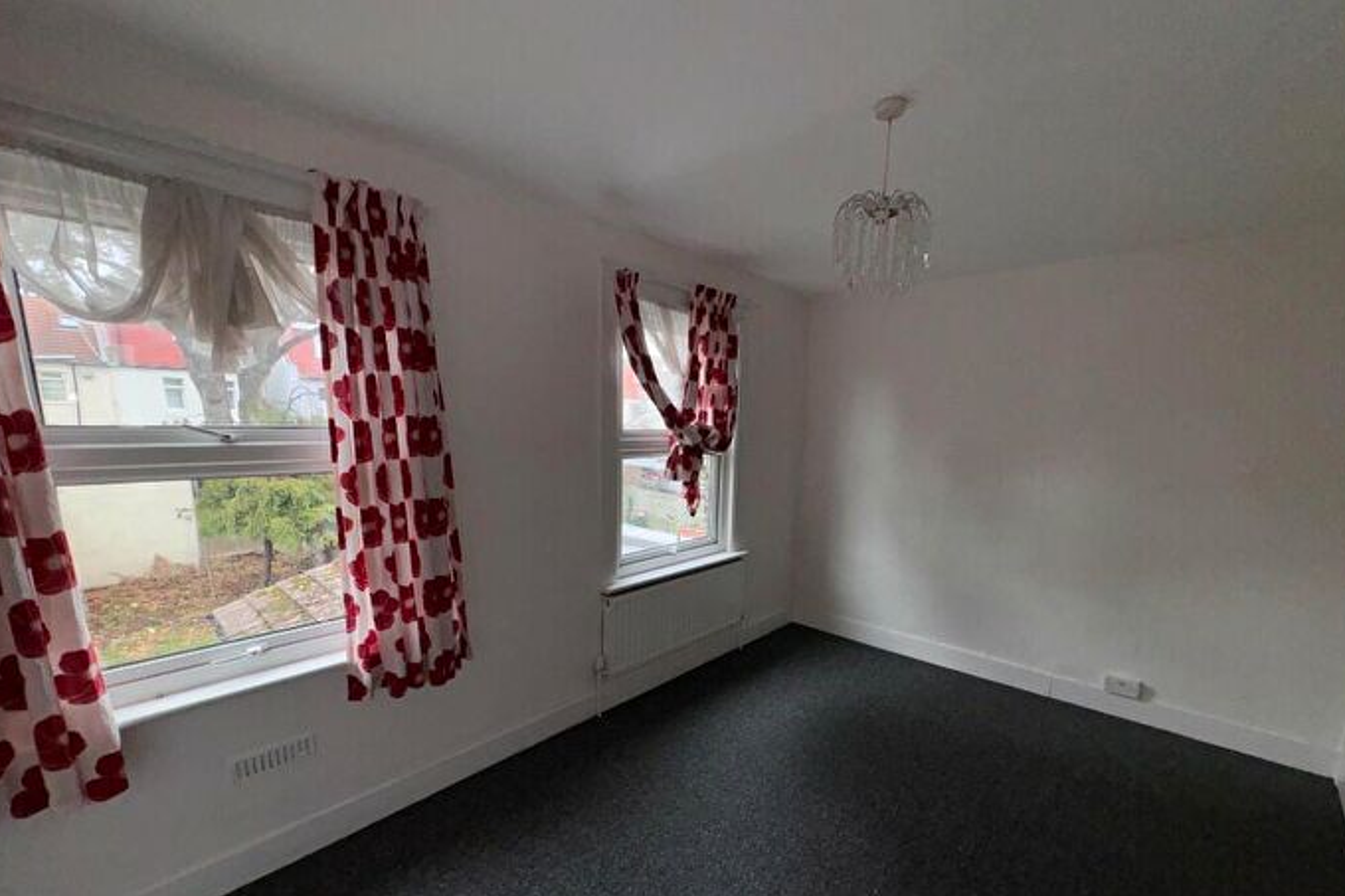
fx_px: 560
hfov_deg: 100.4
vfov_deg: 76.8
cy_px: 517
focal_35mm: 15
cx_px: 672
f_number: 2.2
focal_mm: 2.22
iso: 64
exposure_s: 1/122
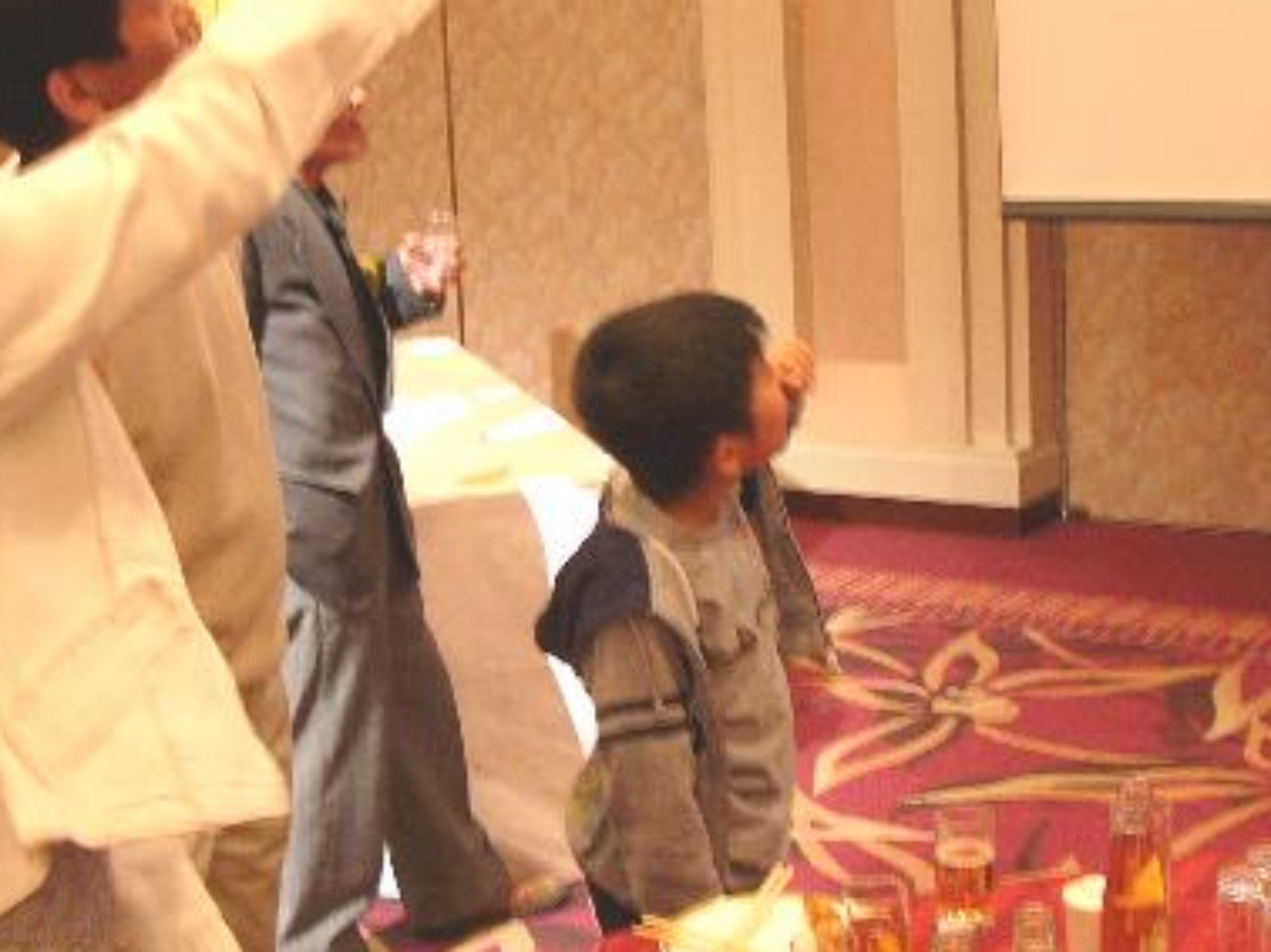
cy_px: 323
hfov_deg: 31.7
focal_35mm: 61
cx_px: 572
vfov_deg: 23.9
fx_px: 2238
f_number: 2.8
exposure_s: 1/6
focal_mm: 6
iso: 100
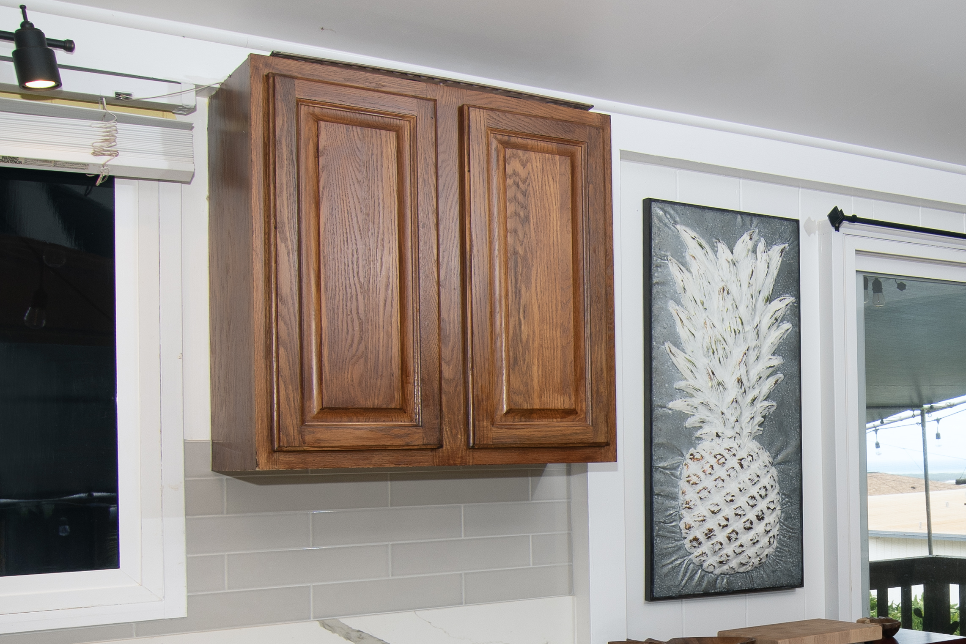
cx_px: 903
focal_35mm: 39
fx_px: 1046
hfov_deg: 44.2
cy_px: 716
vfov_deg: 30.5
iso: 100
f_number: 6.3
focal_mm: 11
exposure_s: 1/60
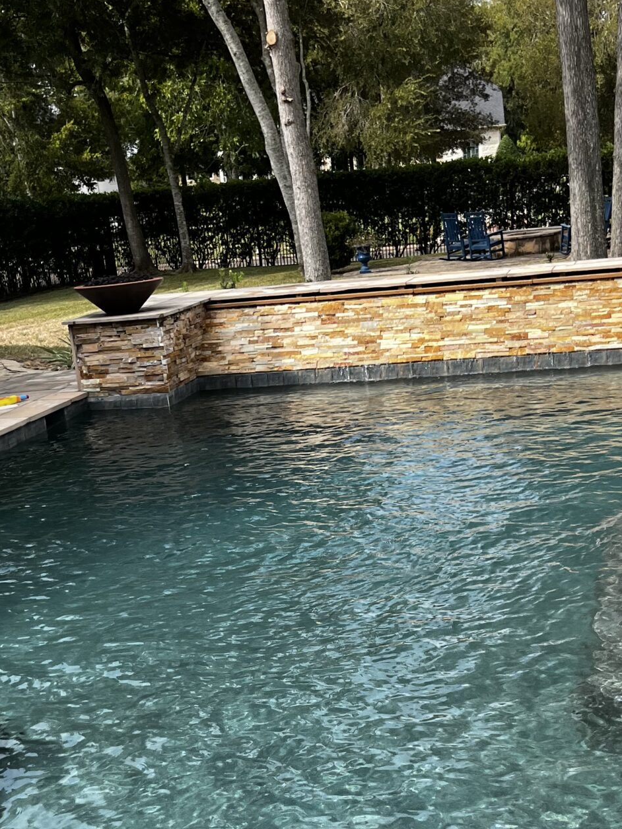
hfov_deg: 27.5
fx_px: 1270
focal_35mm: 53
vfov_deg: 34.3
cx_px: 295
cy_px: 734
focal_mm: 5.1
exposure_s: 1/1517
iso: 50
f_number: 1.6
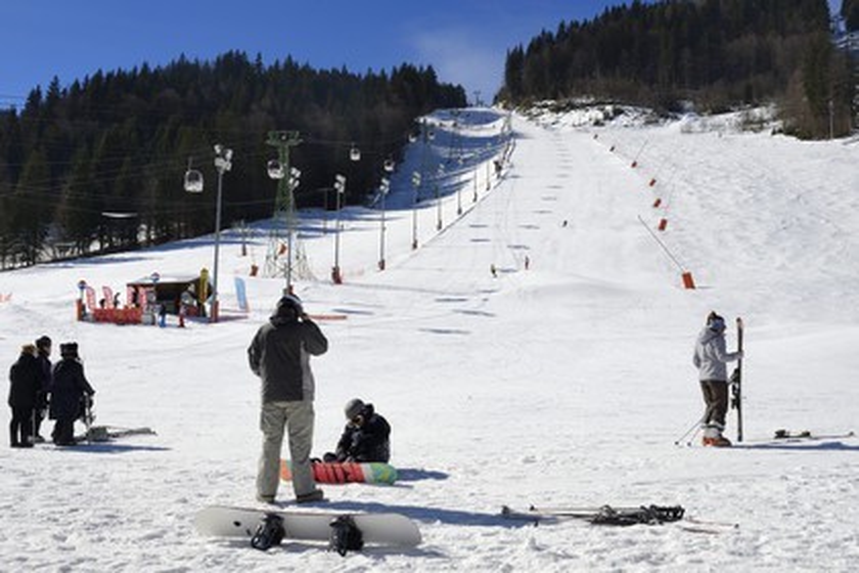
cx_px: 430
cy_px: 286
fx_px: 835
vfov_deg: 37.9
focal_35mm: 35
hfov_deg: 54.4
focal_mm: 35
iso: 200
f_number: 16
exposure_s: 1/200
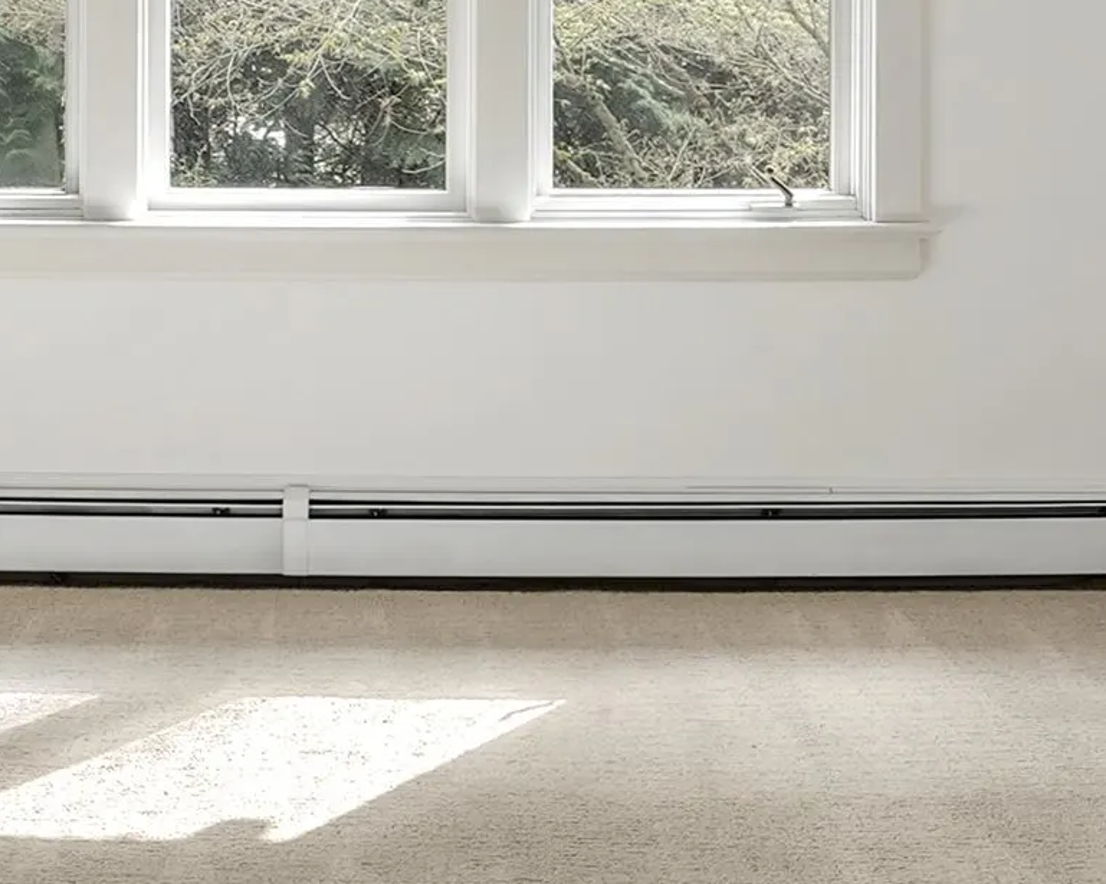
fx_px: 1964
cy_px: 58
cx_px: 291
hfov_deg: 31.0
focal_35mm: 60
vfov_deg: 24.5
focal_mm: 16
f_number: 9
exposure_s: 1/4
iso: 160
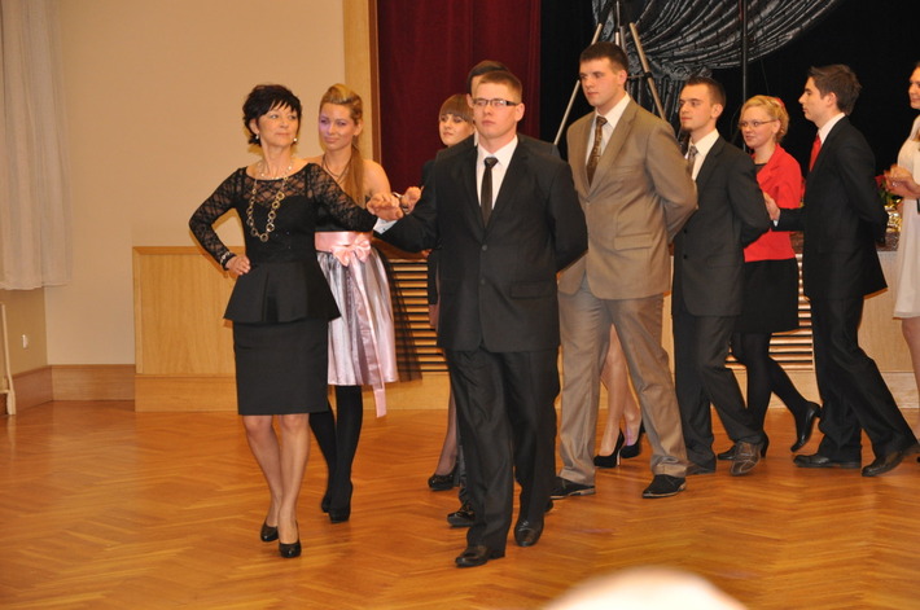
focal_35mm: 105
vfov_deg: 13.0
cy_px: 305
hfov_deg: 19.5
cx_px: 460
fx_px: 2679
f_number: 4
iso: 800
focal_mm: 70
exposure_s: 1/60
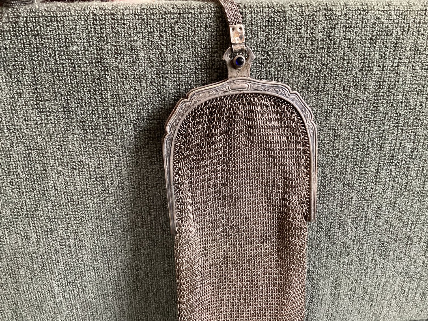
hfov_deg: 58.3
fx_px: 383
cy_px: 160
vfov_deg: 45.4
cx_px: 214
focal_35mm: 31
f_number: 2.4
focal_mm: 3.3
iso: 320
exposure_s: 1/40
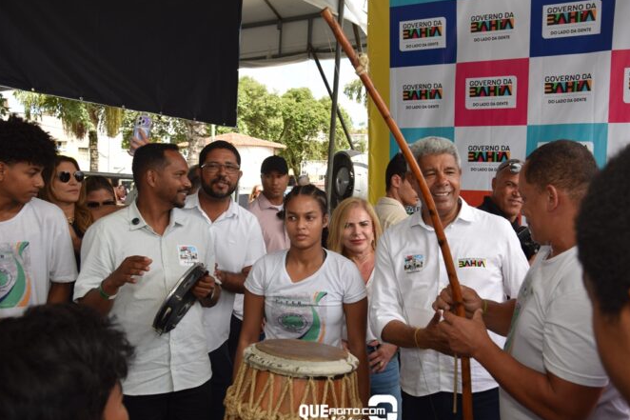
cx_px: 346
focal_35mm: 37
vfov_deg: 35.9
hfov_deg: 51.8
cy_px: 201
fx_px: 647
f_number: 6.3
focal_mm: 22
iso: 100
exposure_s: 1/160
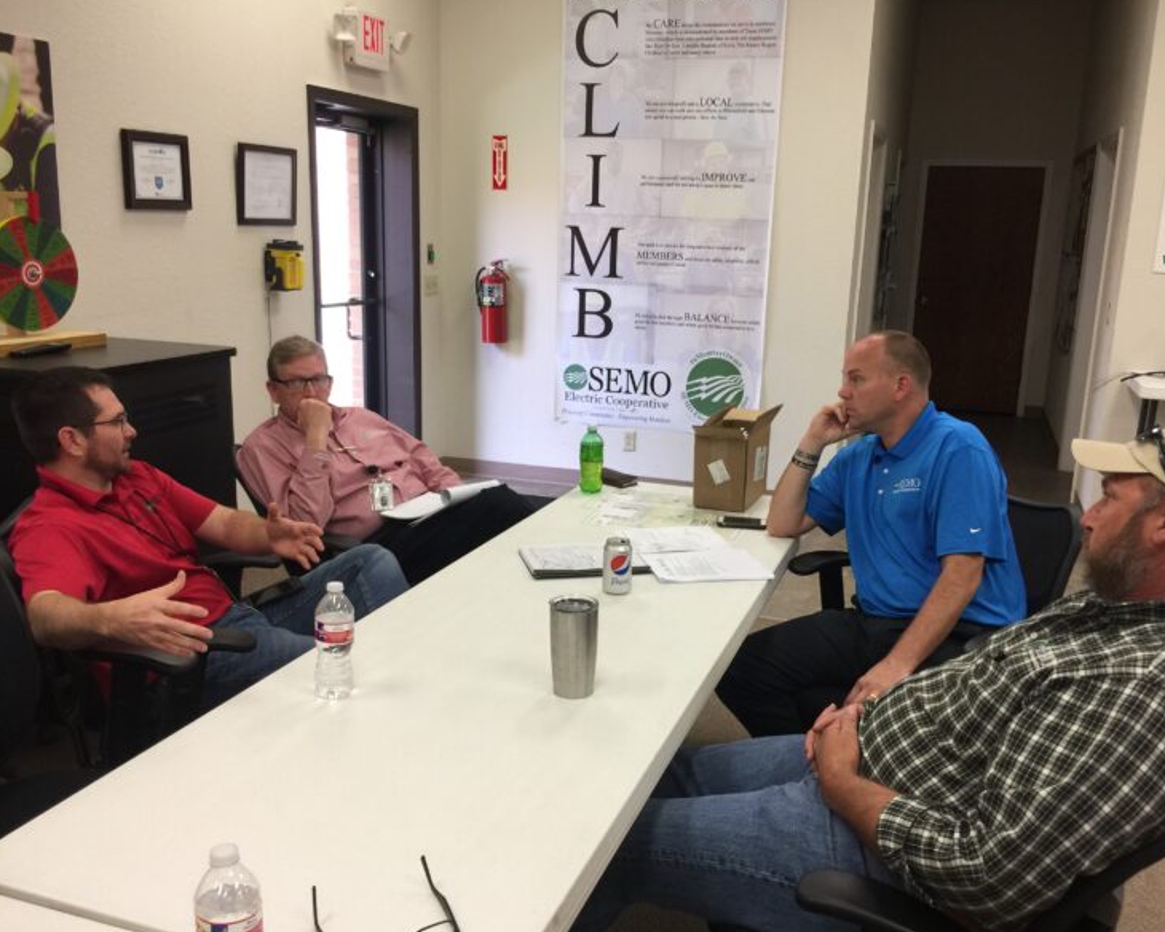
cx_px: 634
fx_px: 1069
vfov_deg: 47.1
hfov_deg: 57.1
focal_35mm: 31
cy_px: 471
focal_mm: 4.15
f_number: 2.2
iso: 32
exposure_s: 1/30
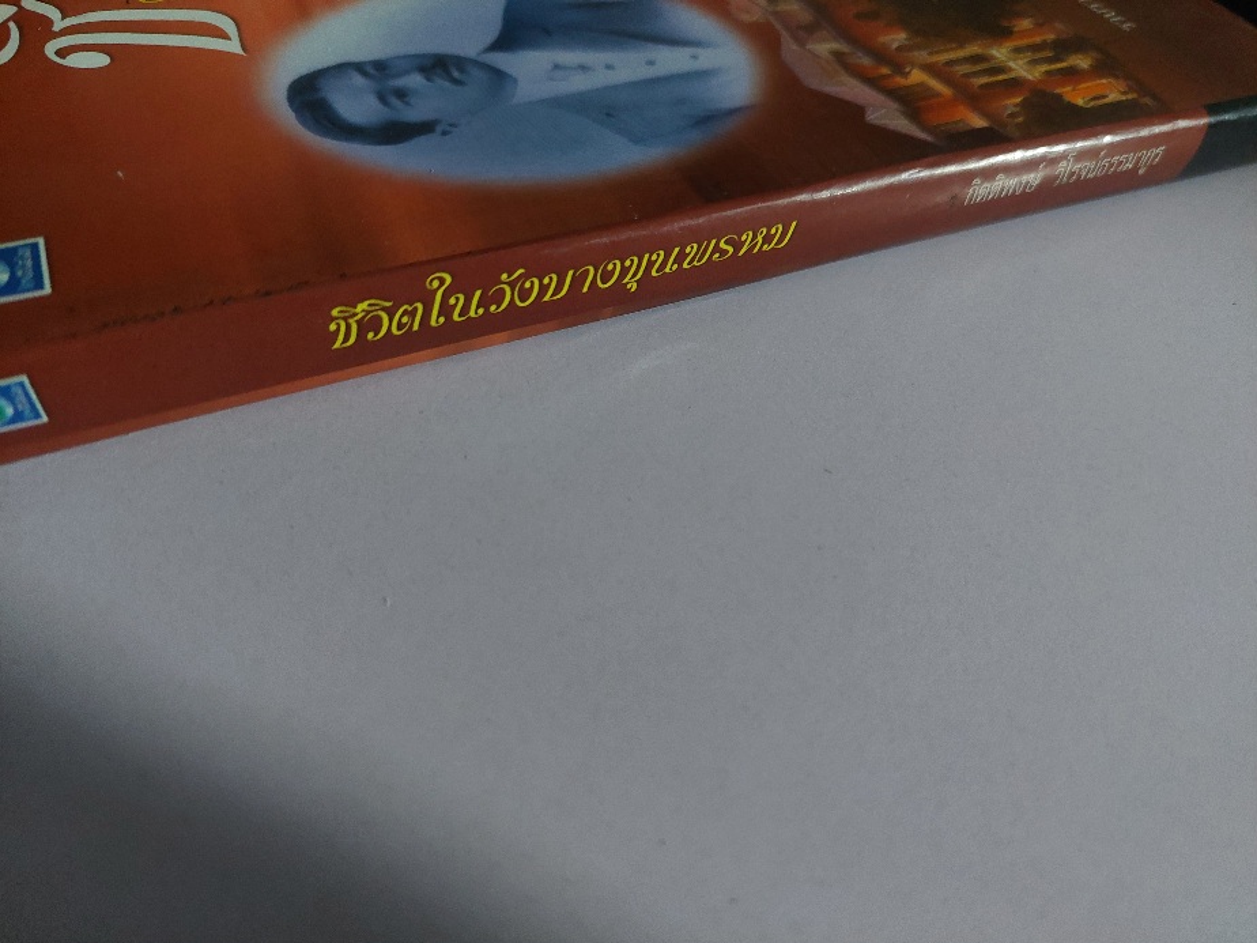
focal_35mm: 24
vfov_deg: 56.8
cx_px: 628
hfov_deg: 71.6
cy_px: 472
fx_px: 872
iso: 640
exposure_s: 1/50
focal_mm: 5.23
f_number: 1.8
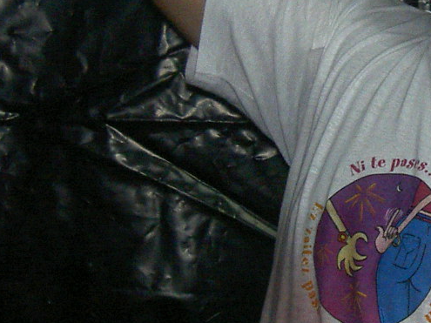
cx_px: 464
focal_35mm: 126
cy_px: 33
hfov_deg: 15.3
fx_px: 1568
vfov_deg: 11.7
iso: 100
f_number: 2.8
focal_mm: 8
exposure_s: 1/59.5
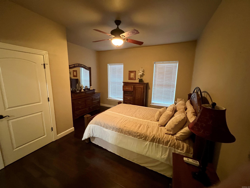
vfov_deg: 89.9
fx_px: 94
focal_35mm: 13
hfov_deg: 106.2
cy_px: 94
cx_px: 125
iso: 800
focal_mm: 1.57
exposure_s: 1/40
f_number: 1.8
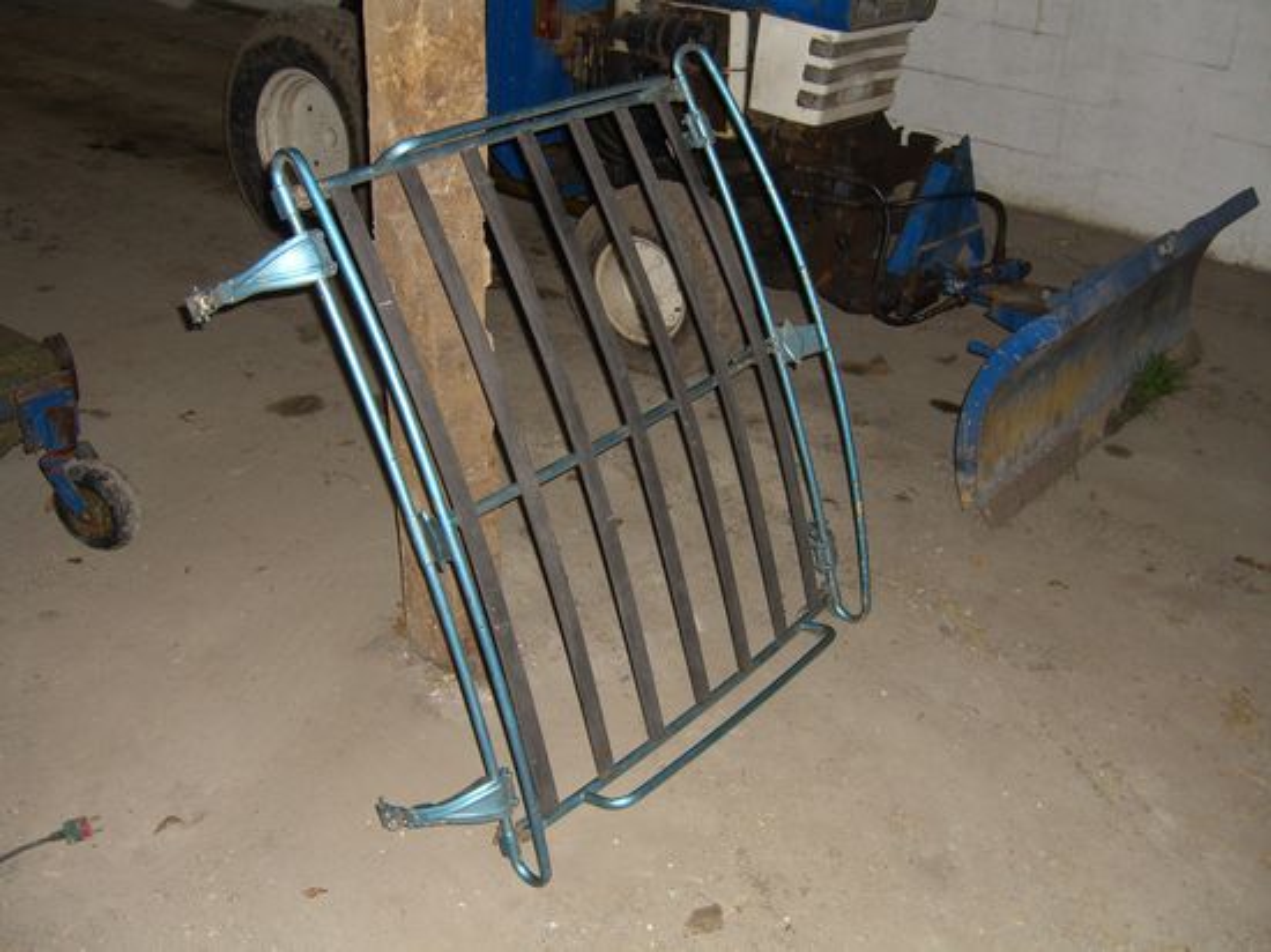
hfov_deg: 49.0
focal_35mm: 38
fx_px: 1395
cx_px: 636
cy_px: 476
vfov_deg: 37.7
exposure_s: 1/60
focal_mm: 7.9
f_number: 2.8
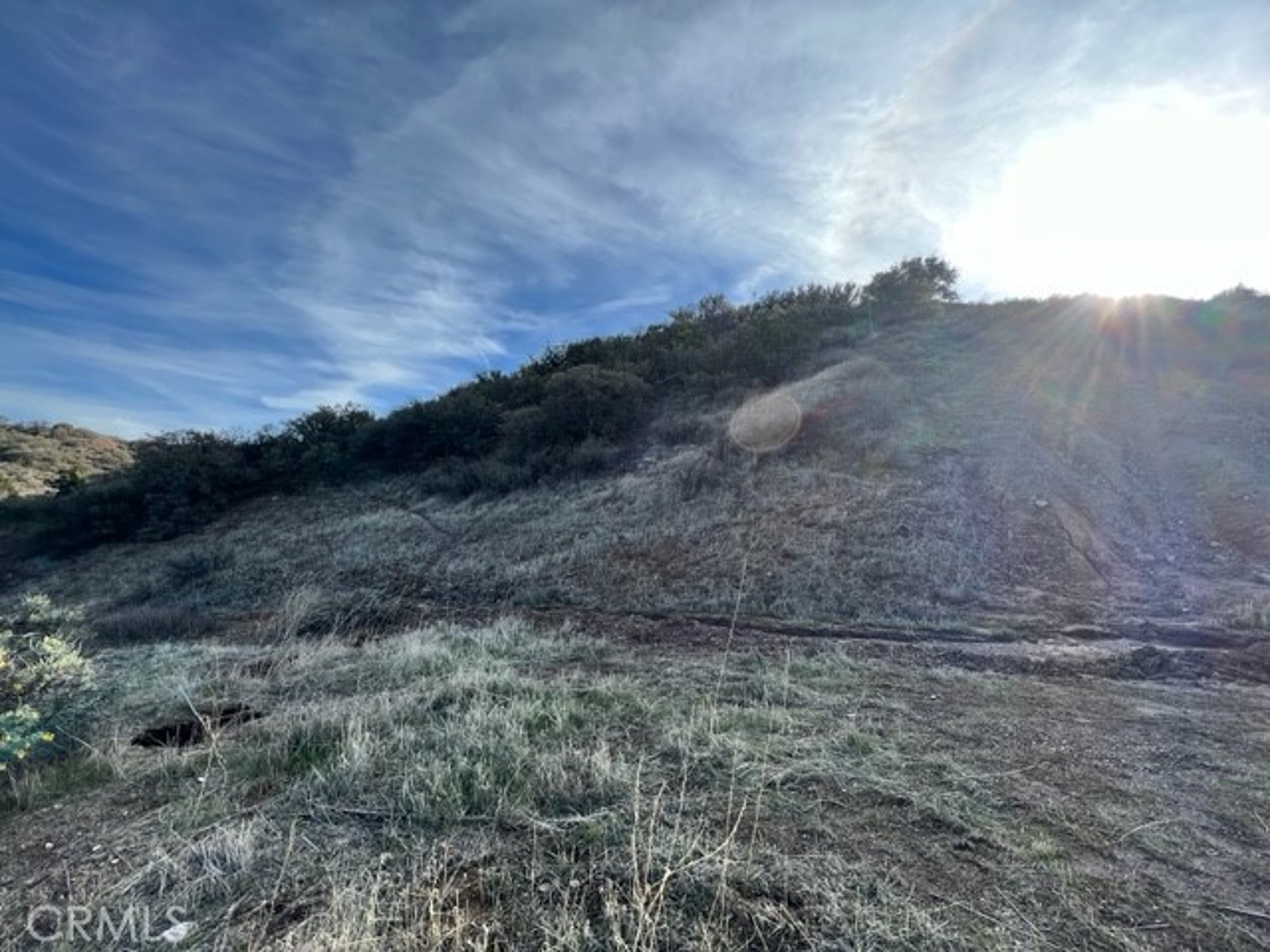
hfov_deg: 106.2
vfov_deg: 89.9
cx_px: 635
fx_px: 477
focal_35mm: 13
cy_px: 476
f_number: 1.8
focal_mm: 1.57
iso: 32
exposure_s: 1/732
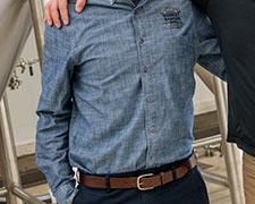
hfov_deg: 19.6
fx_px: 732
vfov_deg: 15.8
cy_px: 39
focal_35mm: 97
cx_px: 203
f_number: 5.6
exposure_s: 1/90
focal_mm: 40
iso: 400
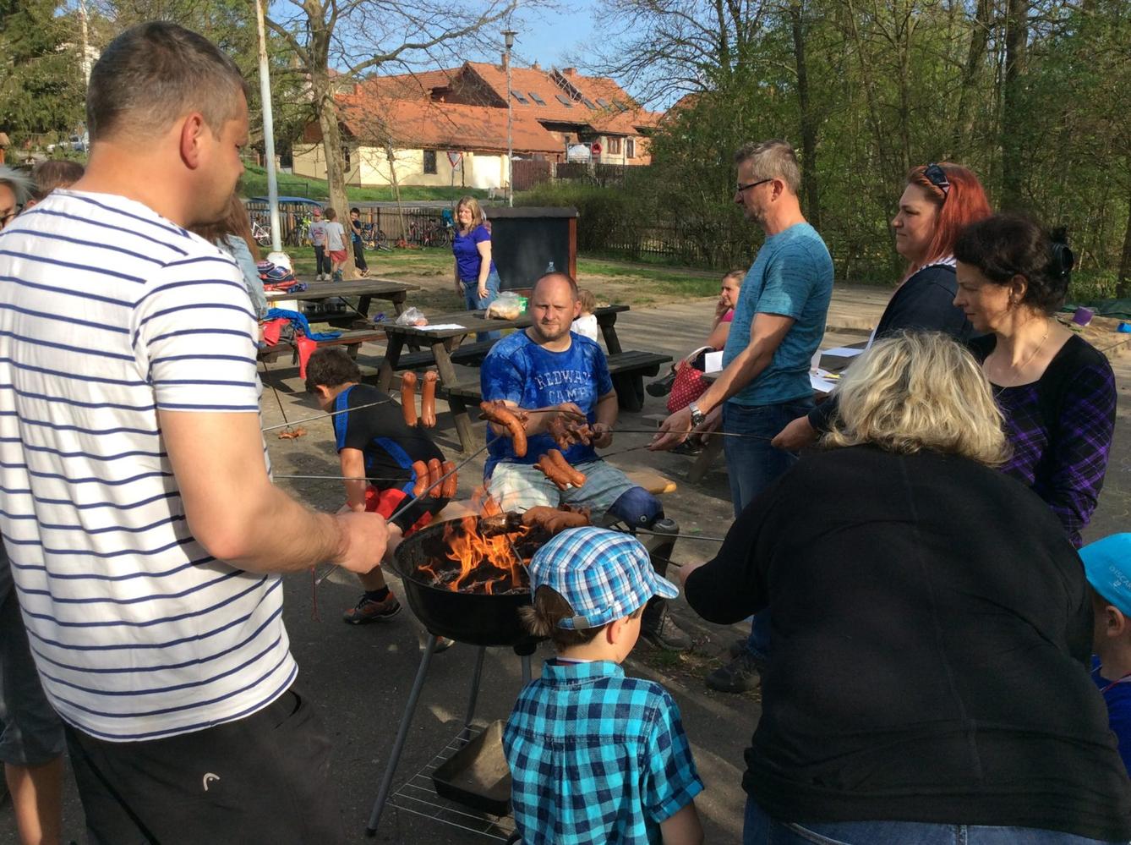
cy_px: 422
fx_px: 1044
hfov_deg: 56.9
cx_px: 566
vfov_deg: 44.0
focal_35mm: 32
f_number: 2.4
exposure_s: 1/907
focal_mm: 3.3
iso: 32
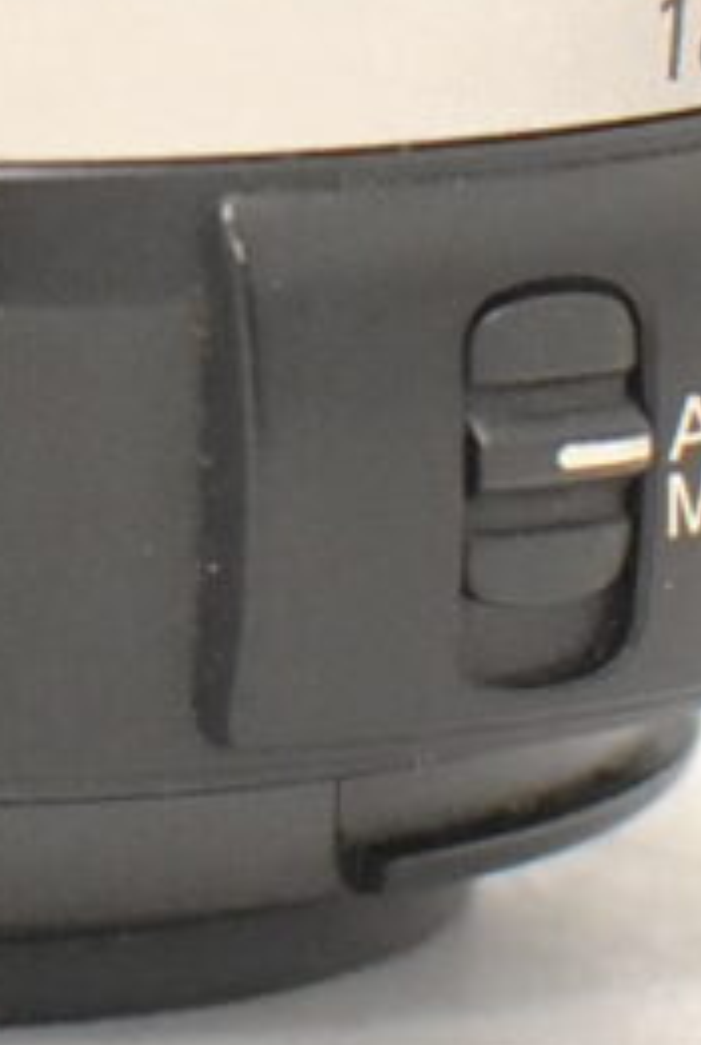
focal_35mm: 389
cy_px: -436
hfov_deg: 3.5
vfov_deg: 5.3
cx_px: -316
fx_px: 11308
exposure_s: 1/80
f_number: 4
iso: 800
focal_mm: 35
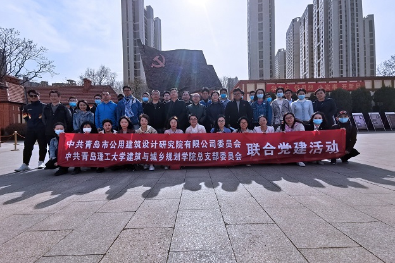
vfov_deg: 70.4
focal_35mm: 17
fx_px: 187
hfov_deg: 93.3
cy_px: 133
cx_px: 194
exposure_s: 1/4405
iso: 50
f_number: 2.2
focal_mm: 2.35
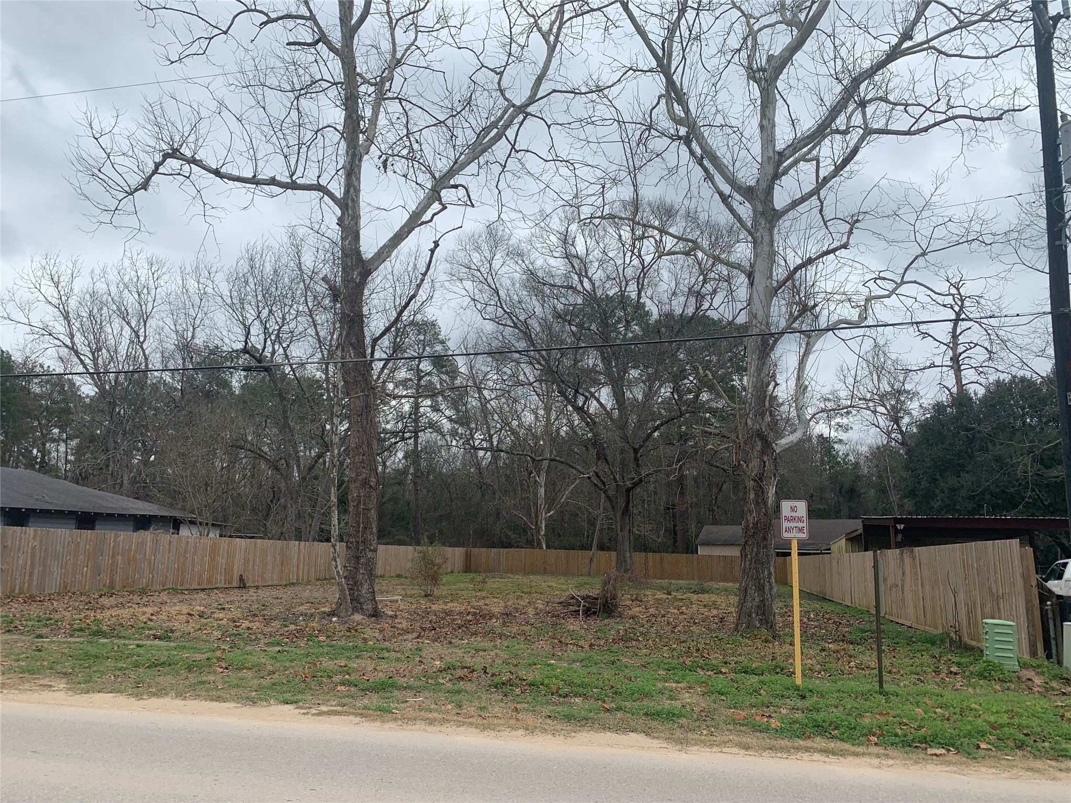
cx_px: 536
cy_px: 402
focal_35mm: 26
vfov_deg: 53.1
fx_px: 804
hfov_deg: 67.3
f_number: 1.8
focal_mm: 4.25
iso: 25
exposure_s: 1/1779
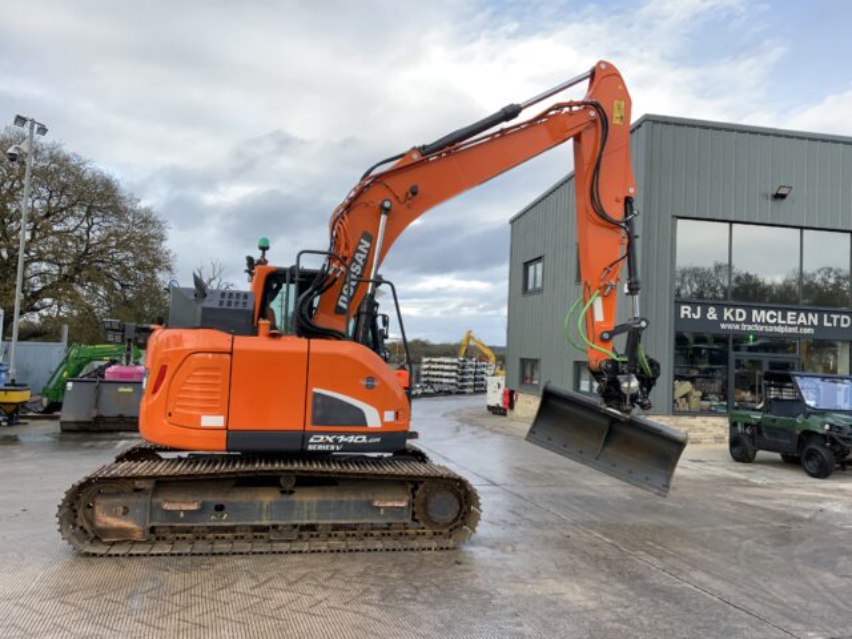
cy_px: 320
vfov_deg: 48.2
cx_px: 426
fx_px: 714
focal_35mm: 29
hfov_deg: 61.7
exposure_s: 1/169
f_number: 1.8
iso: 16
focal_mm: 3
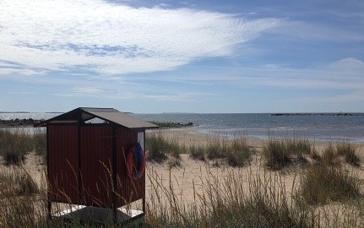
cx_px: 160
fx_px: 427
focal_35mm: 43
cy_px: 153
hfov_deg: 46.1
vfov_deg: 29.7
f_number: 2.4
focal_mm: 4.28
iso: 50
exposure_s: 1/3460
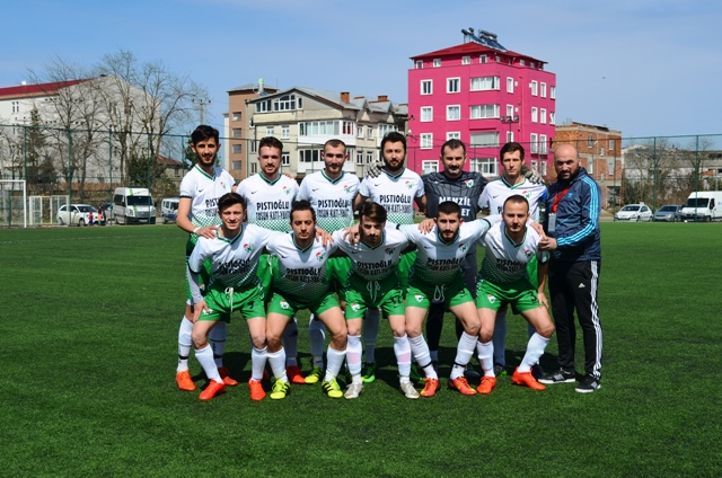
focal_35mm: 48
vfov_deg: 28.0
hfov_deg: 41.2
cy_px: 239
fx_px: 961
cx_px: 361
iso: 100
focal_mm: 32
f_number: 9
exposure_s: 1/320
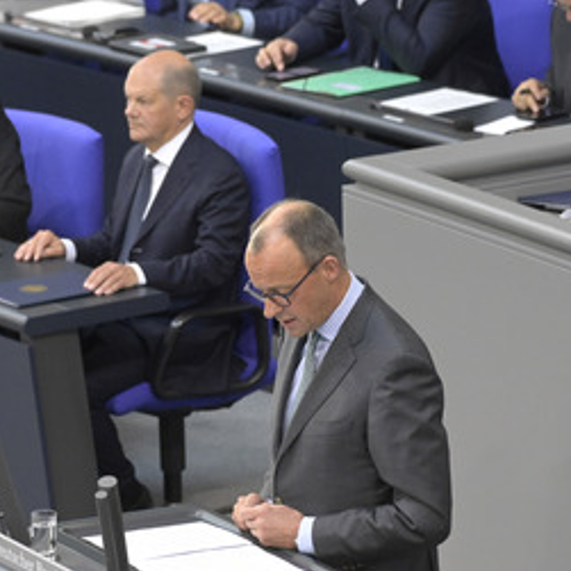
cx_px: 142
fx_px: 5991
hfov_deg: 5.5
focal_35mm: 321
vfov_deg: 5.5
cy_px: 262
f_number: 5.6
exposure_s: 1/400
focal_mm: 210
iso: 8000
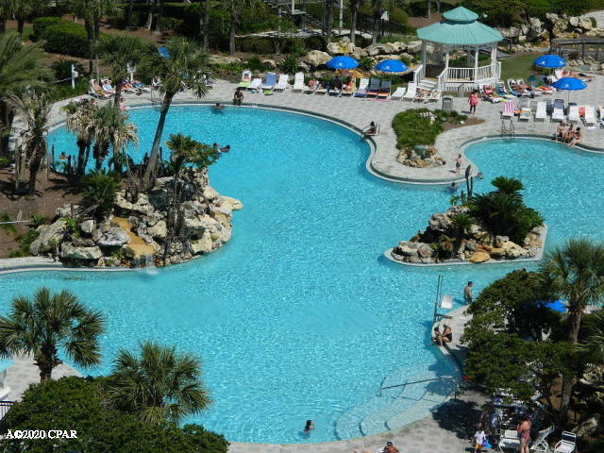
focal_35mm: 103
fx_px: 1797
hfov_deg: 19.1
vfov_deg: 14.4
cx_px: 302
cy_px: 226
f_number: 12.6
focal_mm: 18.6
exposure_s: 1/160
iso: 80
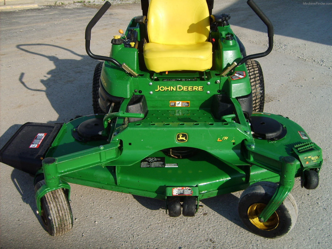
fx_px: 336
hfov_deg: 52.6
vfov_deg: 40.7
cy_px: 124
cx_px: 166
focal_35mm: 35
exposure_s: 1/1000
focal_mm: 5.8
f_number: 2.8
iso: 50
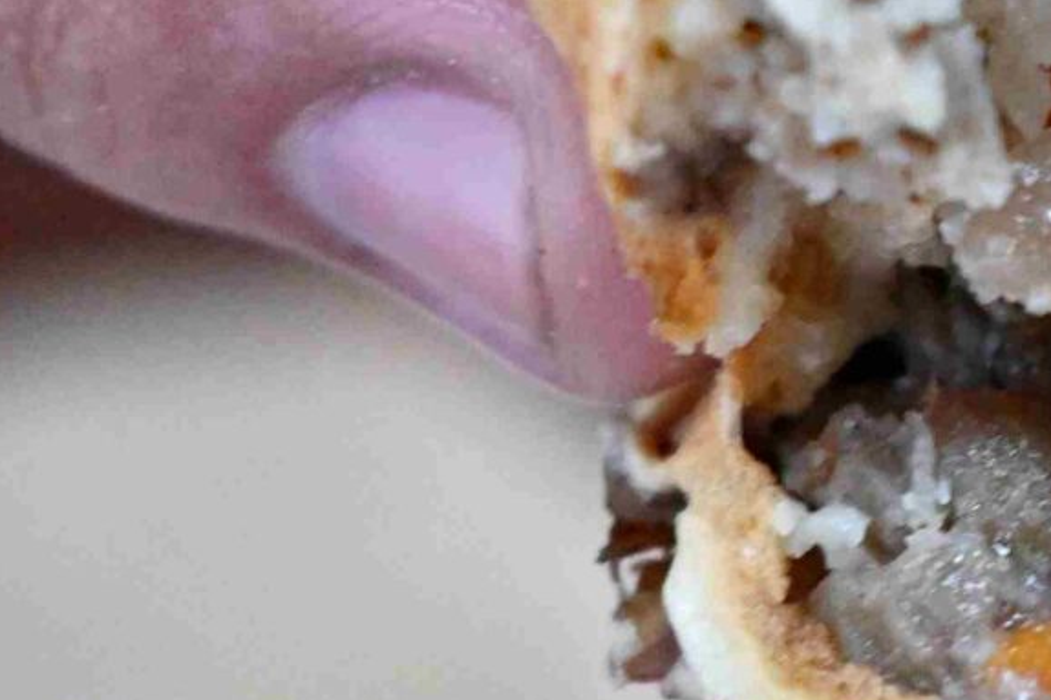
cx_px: 1855
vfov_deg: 4.1
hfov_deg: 6.1
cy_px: 61
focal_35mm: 334
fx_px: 9748
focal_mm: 50
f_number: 2.8
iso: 2800
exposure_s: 1/200
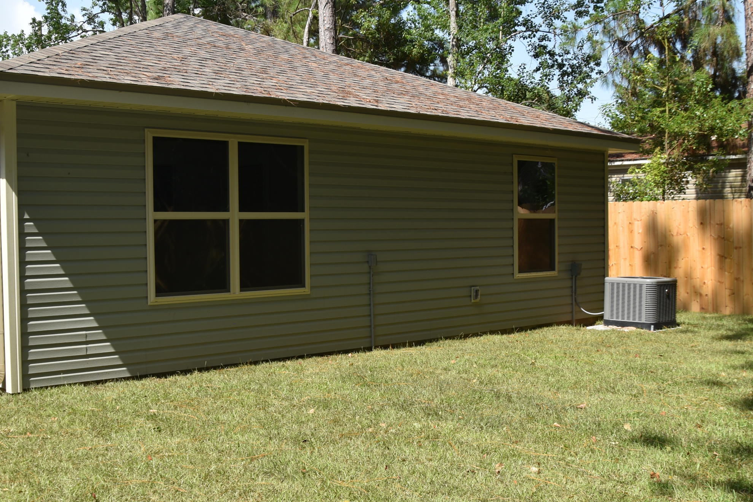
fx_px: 858
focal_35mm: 41
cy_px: 246
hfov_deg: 47.3
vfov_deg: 32.6
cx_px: 333
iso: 100
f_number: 8
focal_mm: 18
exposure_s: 1/200
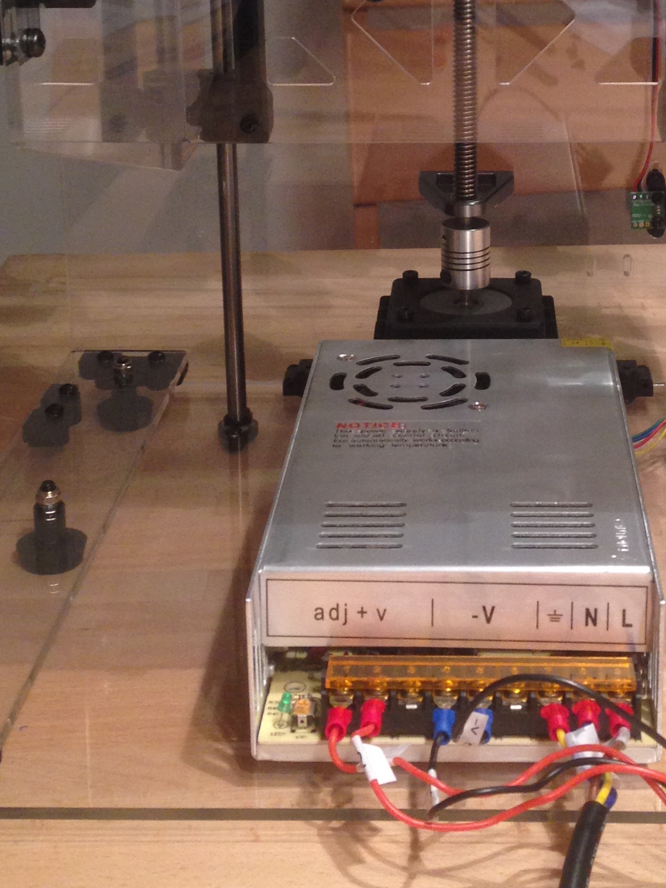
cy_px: 197
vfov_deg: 26.9
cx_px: 446
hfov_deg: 20.6
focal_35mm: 71
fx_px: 1821
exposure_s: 1/20
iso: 125
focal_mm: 4.12
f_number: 2.4
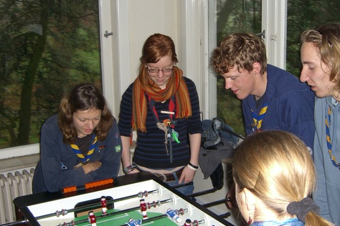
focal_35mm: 50
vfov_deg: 27.0
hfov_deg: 39.6
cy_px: 109
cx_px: 179
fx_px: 472
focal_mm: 7.9
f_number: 2.8
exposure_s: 1/60
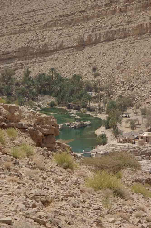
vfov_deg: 16.1
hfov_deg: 10.7
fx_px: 804
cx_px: 76
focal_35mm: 128
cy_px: 114
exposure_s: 1/250
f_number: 9.5
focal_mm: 85
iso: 100
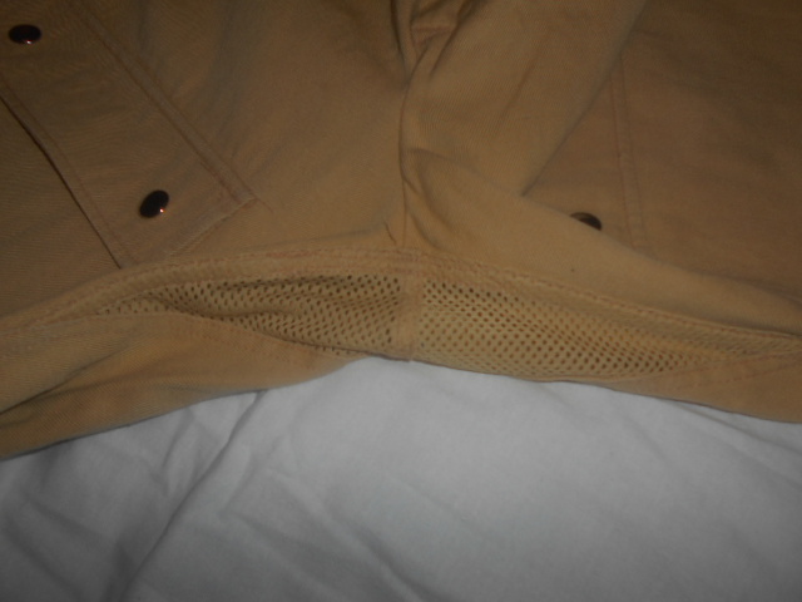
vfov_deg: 53.1
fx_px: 602
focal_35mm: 26
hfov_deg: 67.3
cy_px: 301
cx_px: 401
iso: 80
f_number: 3.2
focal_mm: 4.6
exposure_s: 1/25
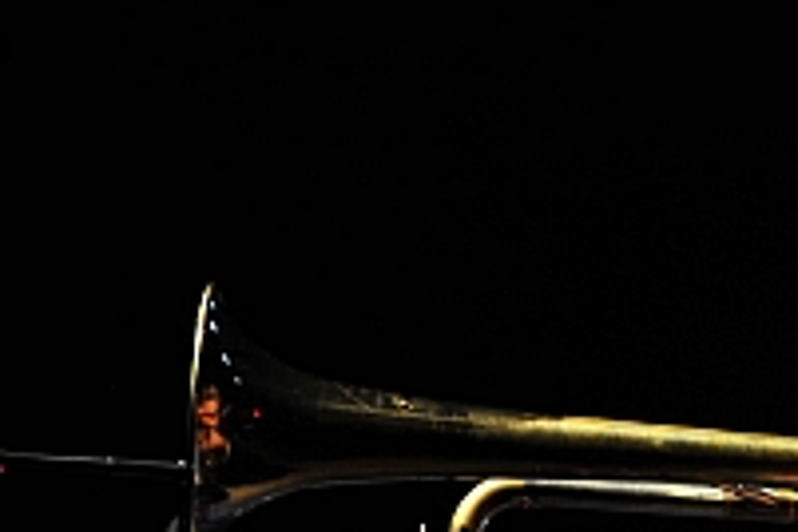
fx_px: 14097
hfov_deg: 3.2
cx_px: 1223
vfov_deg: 2.2
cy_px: 627
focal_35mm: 636
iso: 1250
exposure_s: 1/60
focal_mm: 200
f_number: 2.8
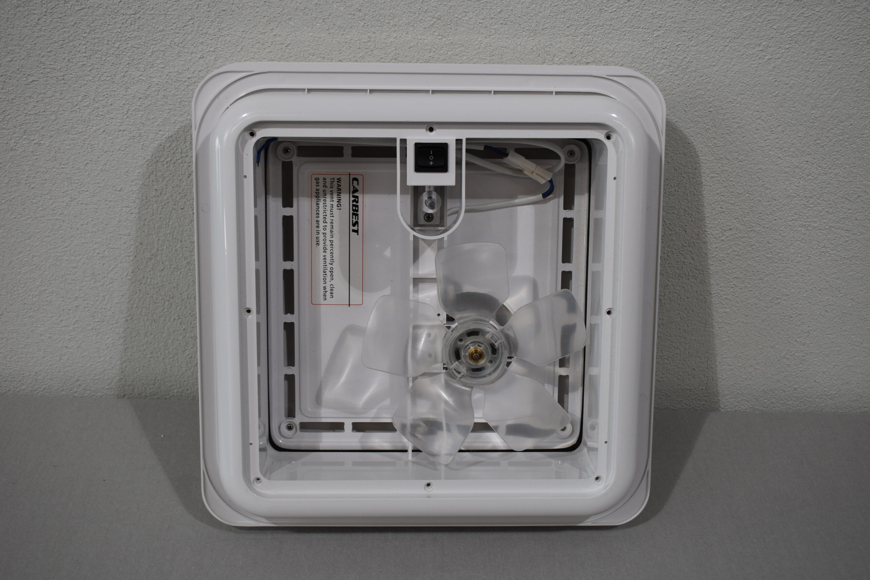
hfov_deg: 46.4
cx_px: 435
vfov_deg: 31.9
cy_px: 290
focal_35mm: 42
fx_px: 1015
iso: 200
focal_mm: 28
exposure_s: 1/125
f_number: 5.6
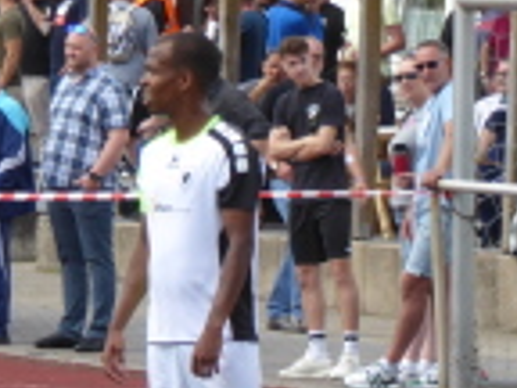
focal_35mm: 578
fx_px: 8633
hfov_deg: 3.4
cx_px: 291
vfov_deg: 2.6
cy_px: 284
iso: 80
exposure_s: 1/160
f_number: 5.6
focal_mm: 33.2
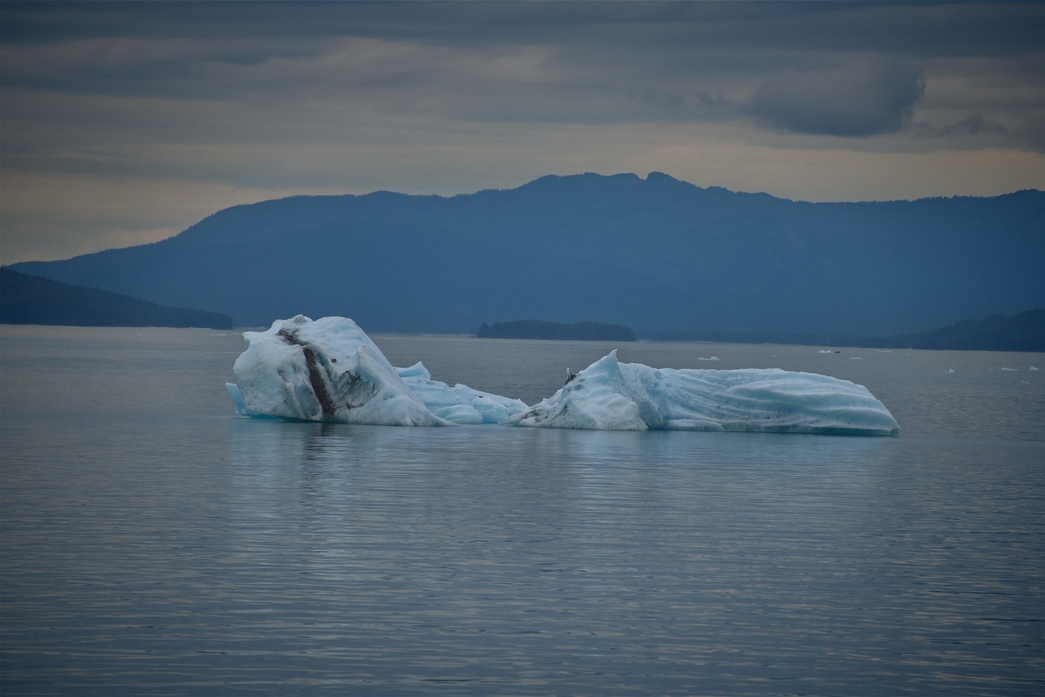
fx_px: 8710
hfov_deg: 6.9
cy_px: 348
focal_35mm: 300
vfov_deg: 4.6
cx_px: 522
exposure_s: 1/640
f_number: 5.6
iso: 140
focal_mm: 300
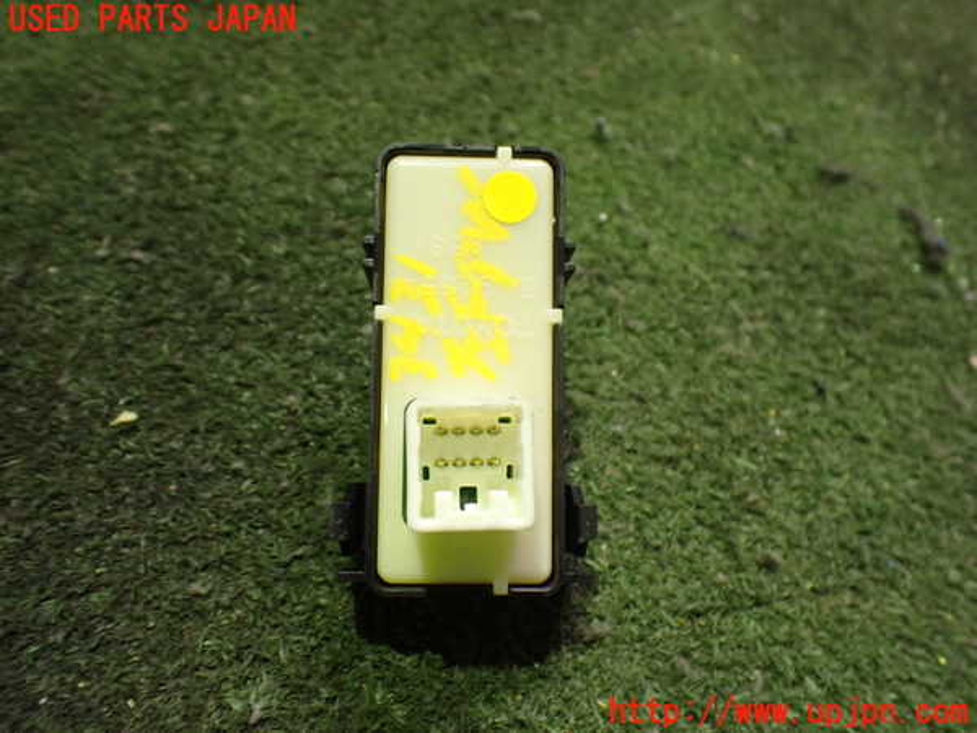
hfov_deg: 60.0
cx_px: 488
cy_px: 366
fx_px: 847
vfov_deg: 46.8
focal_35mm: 30
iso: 800
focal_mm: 5.4
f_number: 2.3
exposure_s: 1/30
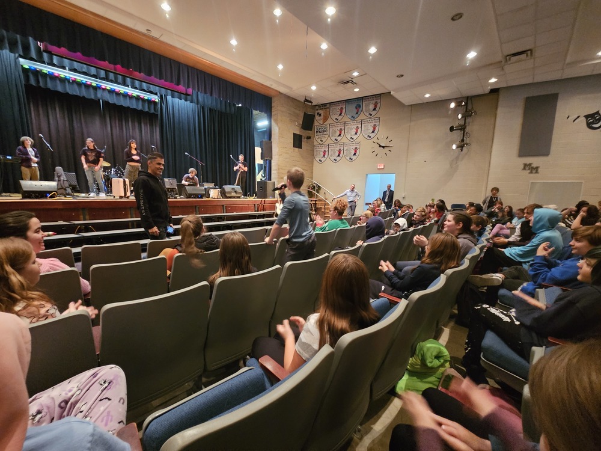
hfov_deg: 106.2
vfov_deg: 89.9
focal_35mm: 13
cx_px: 300
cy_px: 226
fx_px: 226
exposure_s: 1/24
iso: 1000
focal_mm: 2.2
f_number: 2.2
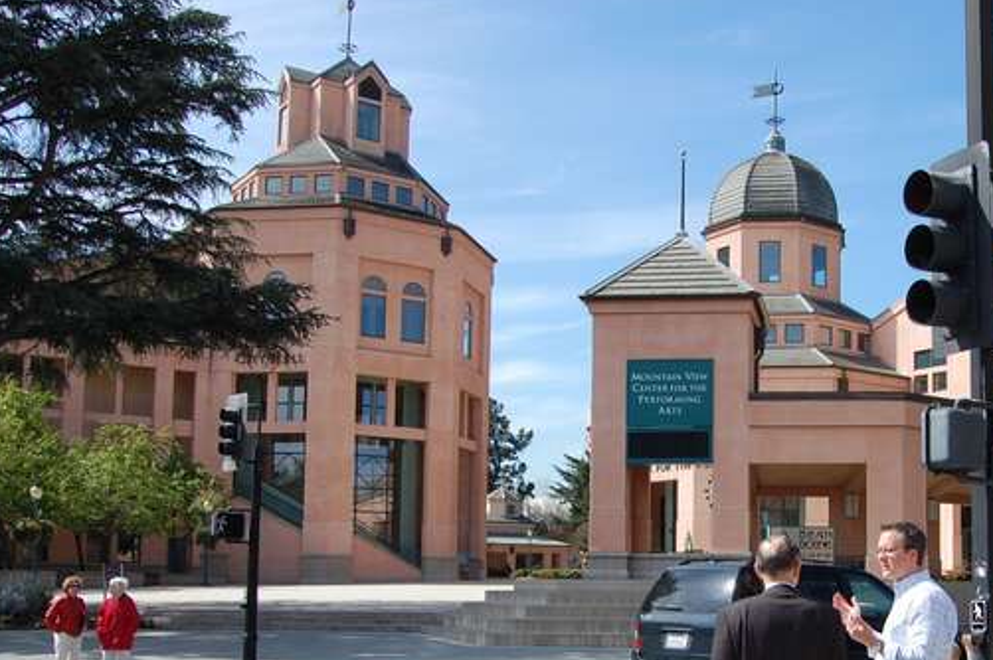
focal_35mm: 43
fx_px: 1185
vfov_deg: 30.5
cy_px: 508
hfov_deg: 44.1
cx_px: 738
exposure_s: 1/320
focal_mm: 18
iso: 200
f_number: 9
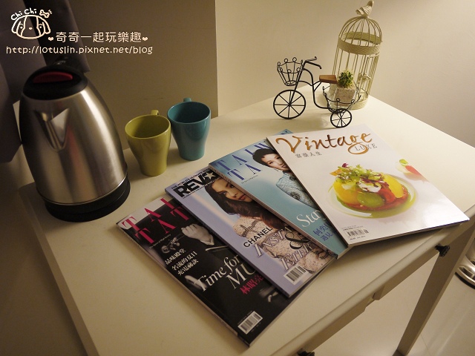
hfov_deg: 63.4
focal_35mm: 28
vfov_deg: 49.7
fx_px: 384
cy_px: 178
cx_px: 238
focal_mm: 14
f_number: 2.5
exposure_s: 1/50
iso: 400
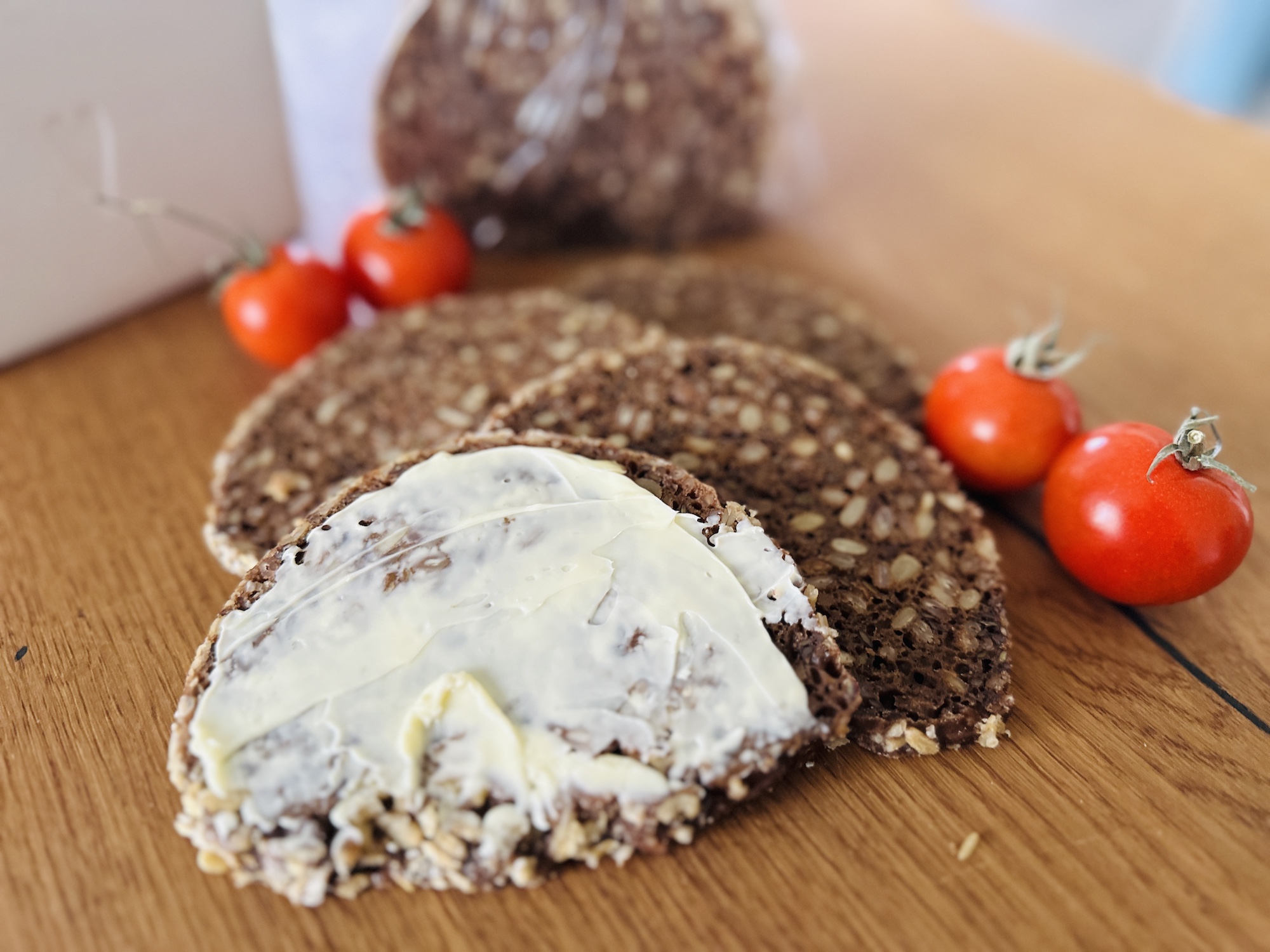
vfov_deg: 56.8
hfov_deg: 71.6
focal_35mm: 24
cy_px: 476
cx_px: 635
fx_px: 881
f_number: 1.78
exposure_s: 1/60
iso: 400
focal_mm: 6.86
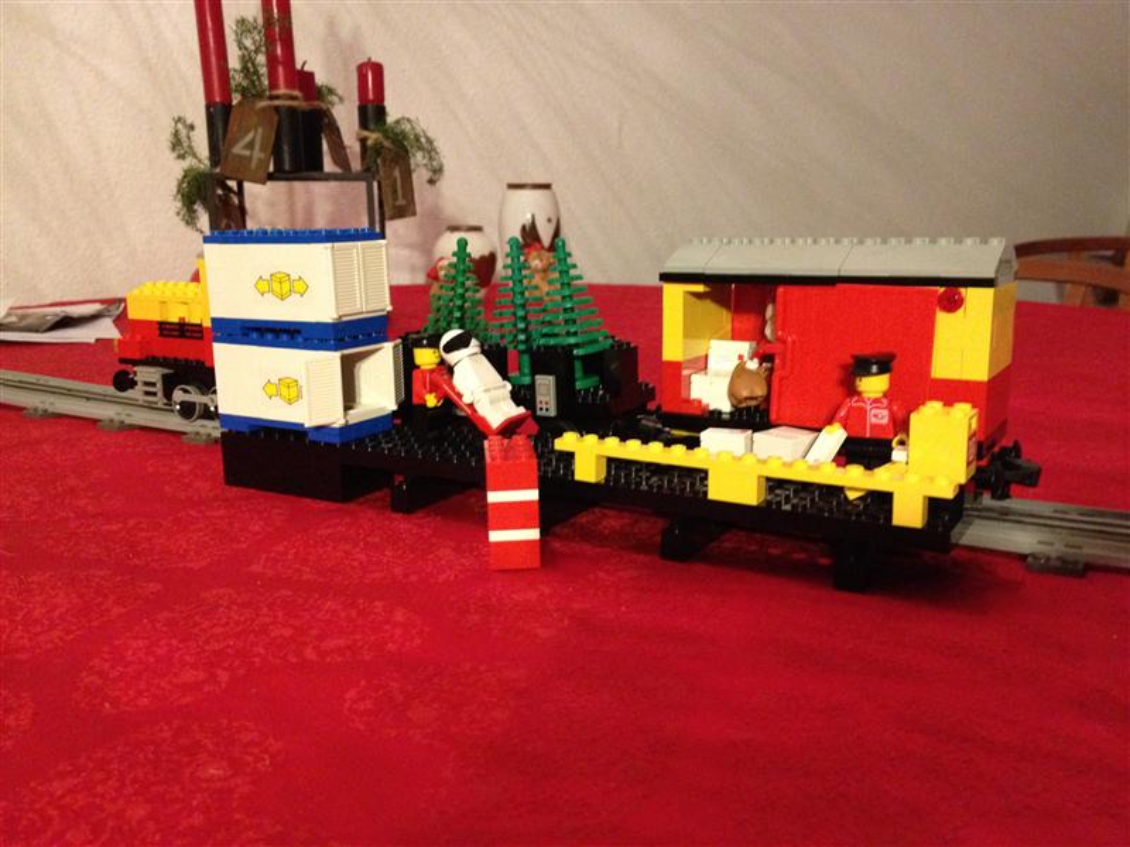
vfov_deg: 40.7
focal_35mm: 35
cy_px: 424
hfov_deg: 52.6
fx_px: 1143
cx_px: 565
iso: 500
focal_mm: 4.28
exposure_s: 1/15
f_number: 2.4
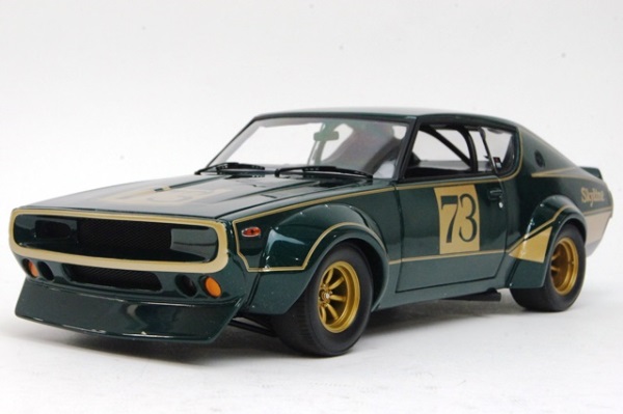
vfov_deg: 16.5
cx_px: 312
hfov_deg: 24.6
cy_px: 207
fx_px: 1426
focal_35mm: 82
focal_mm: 55
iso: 1600
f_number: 25
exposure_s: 1/10
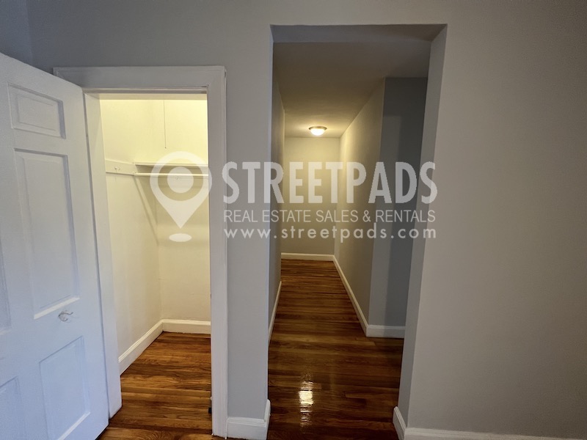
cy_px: 220
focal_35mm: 13
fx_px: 220
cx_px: 294
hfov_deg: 106.2
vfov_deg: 89.9
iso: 200
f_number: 1.8
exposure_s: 1/60
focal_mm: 1.57
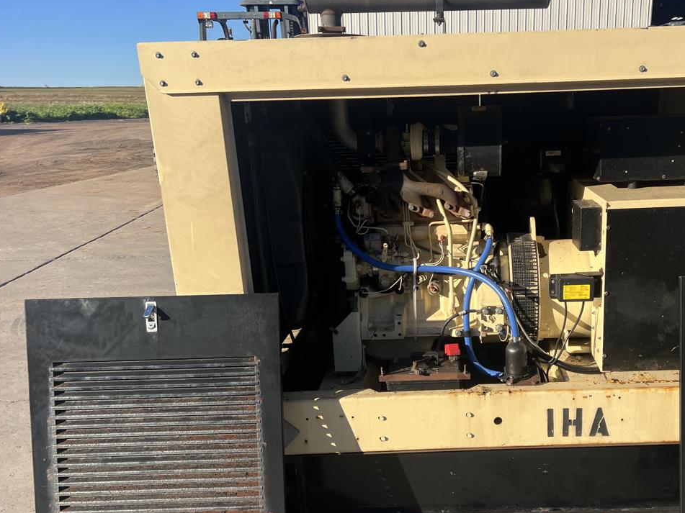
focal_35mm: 35
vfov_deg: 40.6
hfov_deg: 51.7
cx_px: 456
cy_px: 291
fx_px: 693
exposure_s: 1/2994
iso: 50
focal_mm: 5.7
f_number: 1.5
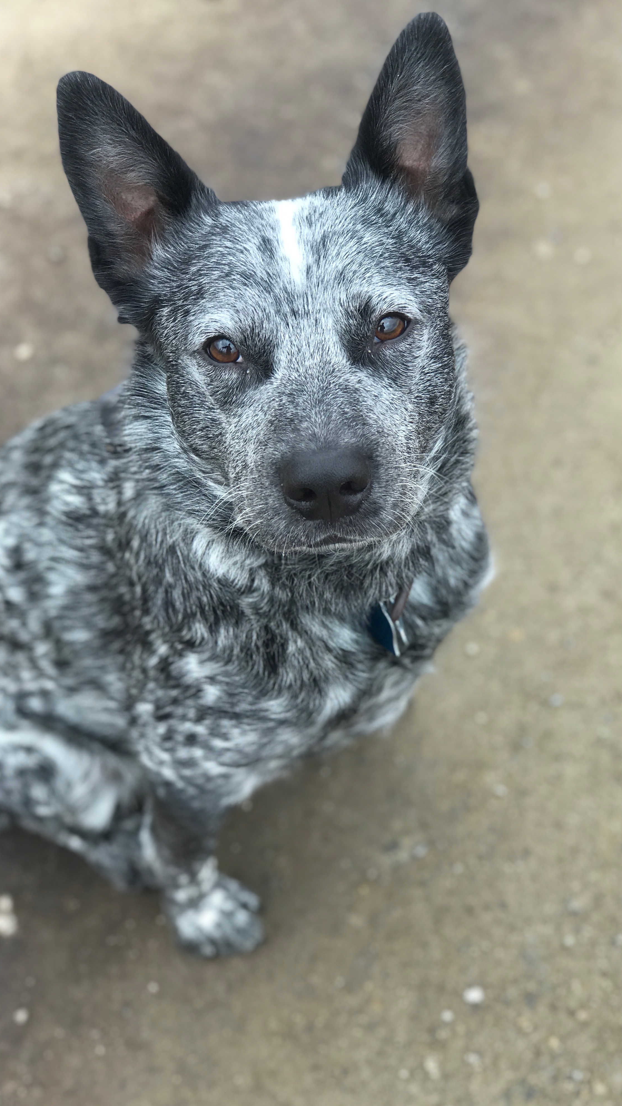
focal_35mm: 63
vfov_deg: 33.3
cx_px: 405
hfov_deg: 19.1
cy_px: 559
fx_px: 1847
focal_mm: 6.6
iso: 20
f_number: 2.8
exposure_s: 1/168
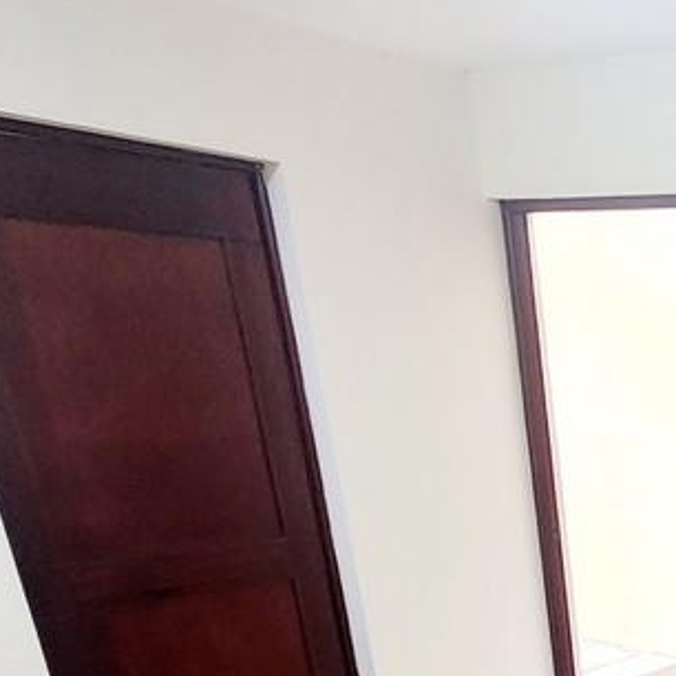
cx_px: 959
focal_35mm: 45
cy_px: 831
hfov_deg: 28.1
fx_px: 994
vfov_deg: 31.0
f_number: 2.2
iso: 320
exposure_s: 1/40
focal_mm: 2.2
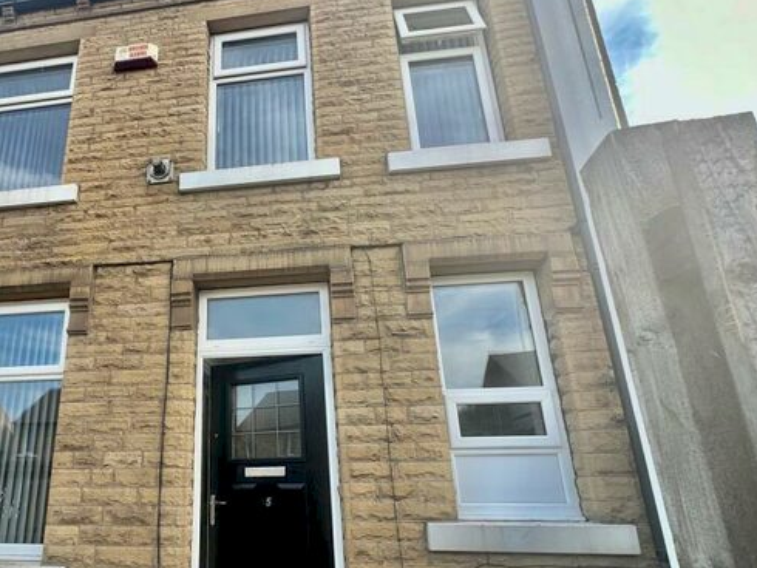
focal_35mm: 20
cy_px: 368
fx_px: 438
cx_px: 241
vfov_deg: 64.7
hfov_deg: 78.5
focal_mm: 2.22
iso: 40
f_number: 2.2
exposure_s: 1/403
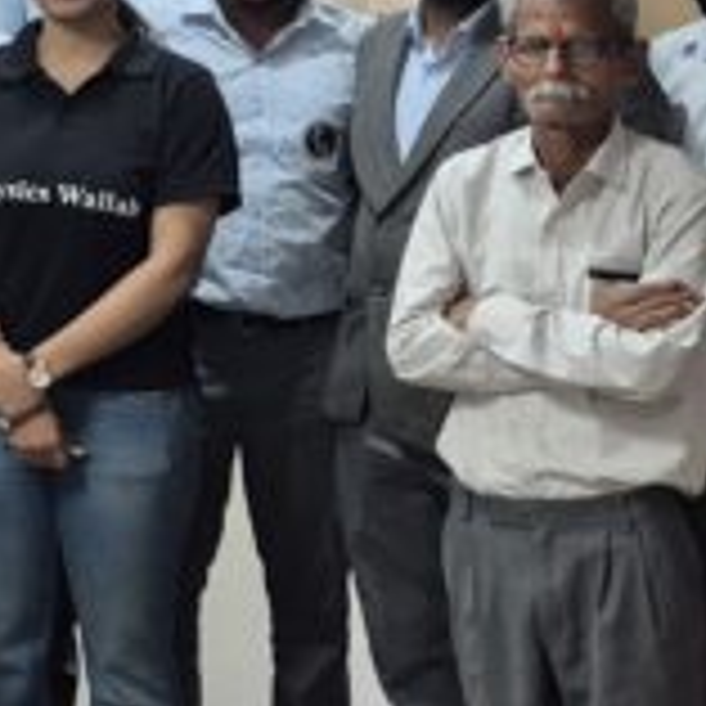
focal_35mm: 93
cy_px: 18
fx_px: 2146
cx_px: -477
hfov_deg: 16.3
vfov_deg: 18.3
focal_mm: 5.4
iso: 200
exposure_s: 1/100
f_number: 1.8
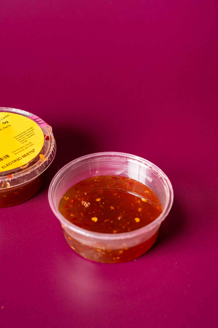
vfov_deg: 27.0
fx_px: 681
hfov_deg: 18.2
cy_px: 164
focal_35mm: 75
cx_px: 109
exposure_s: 1/125
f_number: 7.1
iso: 400
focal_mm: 75
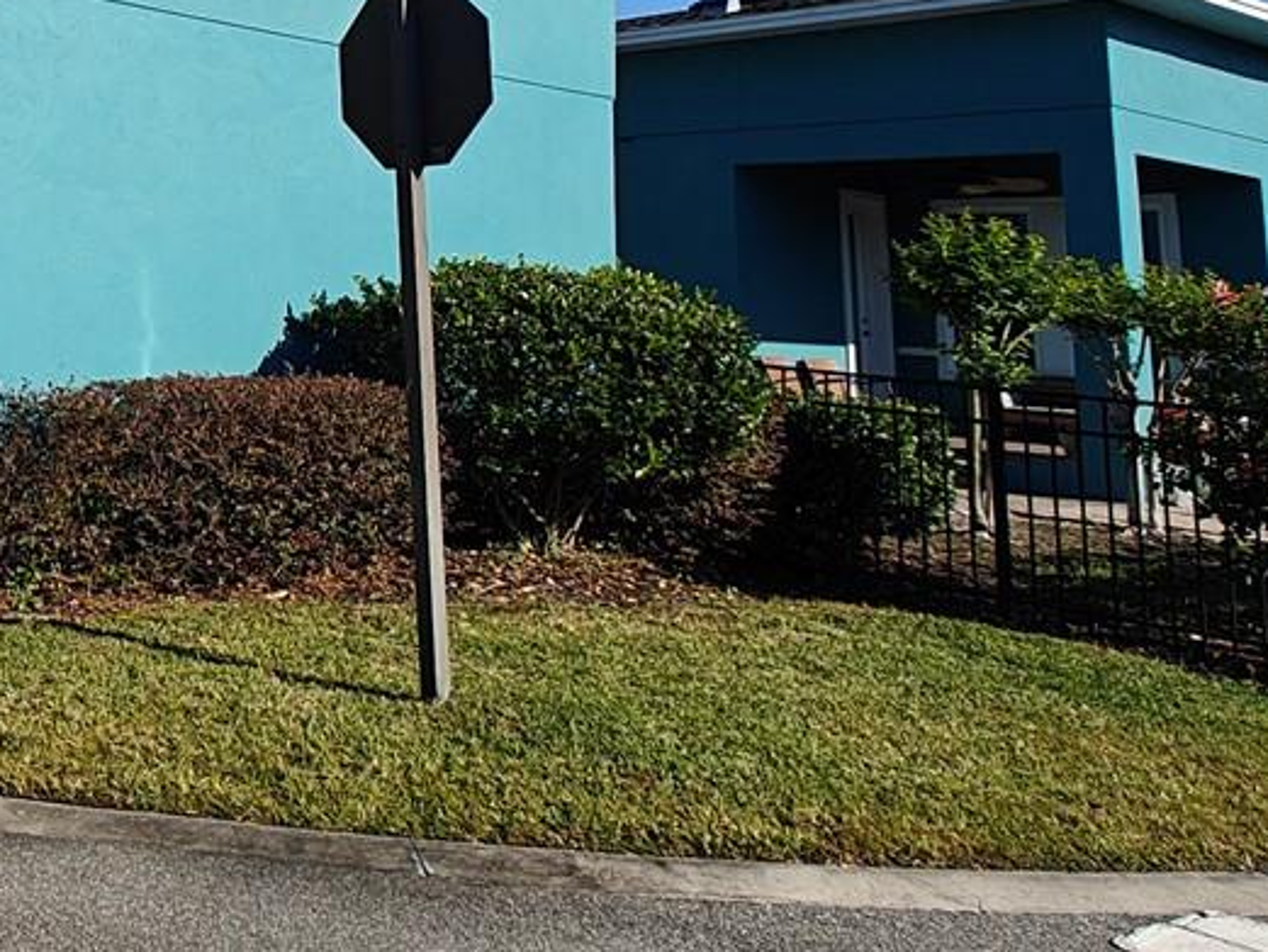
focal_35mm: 43
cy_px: 39
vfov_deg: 31.5
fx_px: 1575
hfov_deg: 36.7
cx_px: -139
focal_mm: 2.62
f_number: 2.2
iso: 64
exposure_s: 1/1293
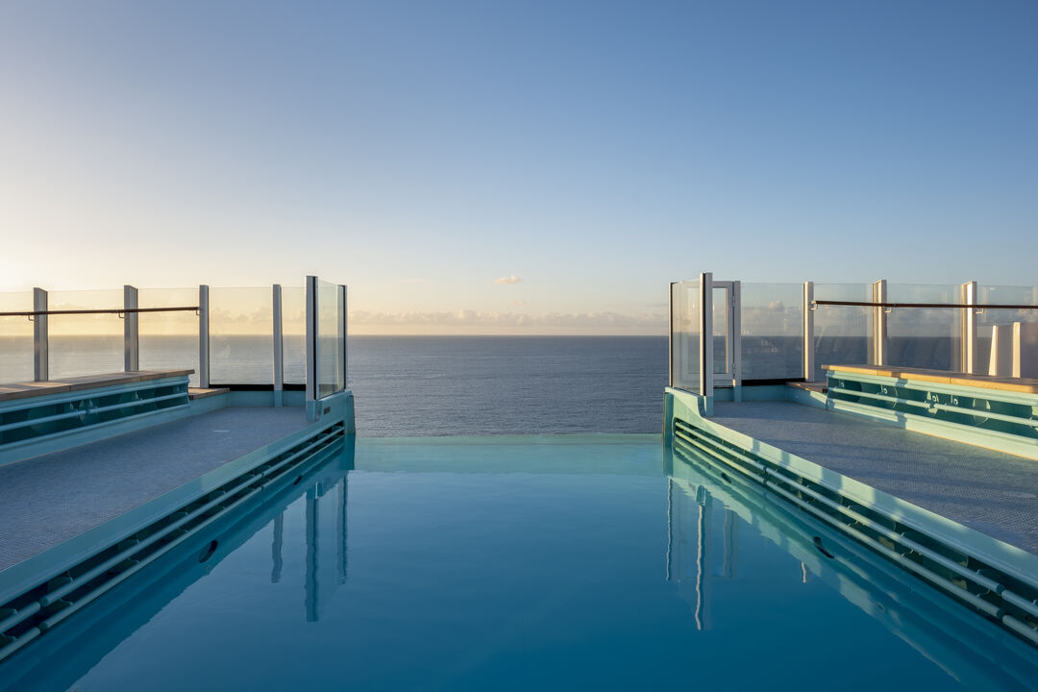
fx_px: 692
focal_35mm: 24
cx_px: 519
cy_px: 346
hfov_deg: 73.7
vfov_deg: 53.1
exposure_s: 1/25
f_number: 11
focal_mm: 16
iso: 125
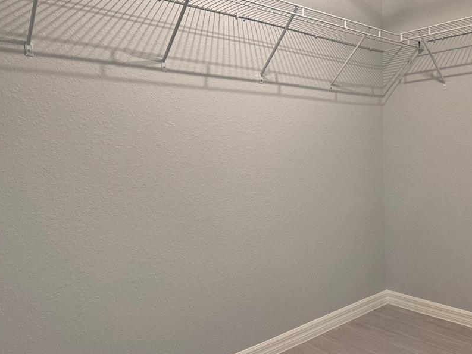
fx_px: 423
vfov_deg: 45.4
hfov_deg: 57.5
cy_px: 168
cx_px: 299
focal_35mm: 31
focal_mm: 6.76
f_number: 1.78
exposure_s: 1/120
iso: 250
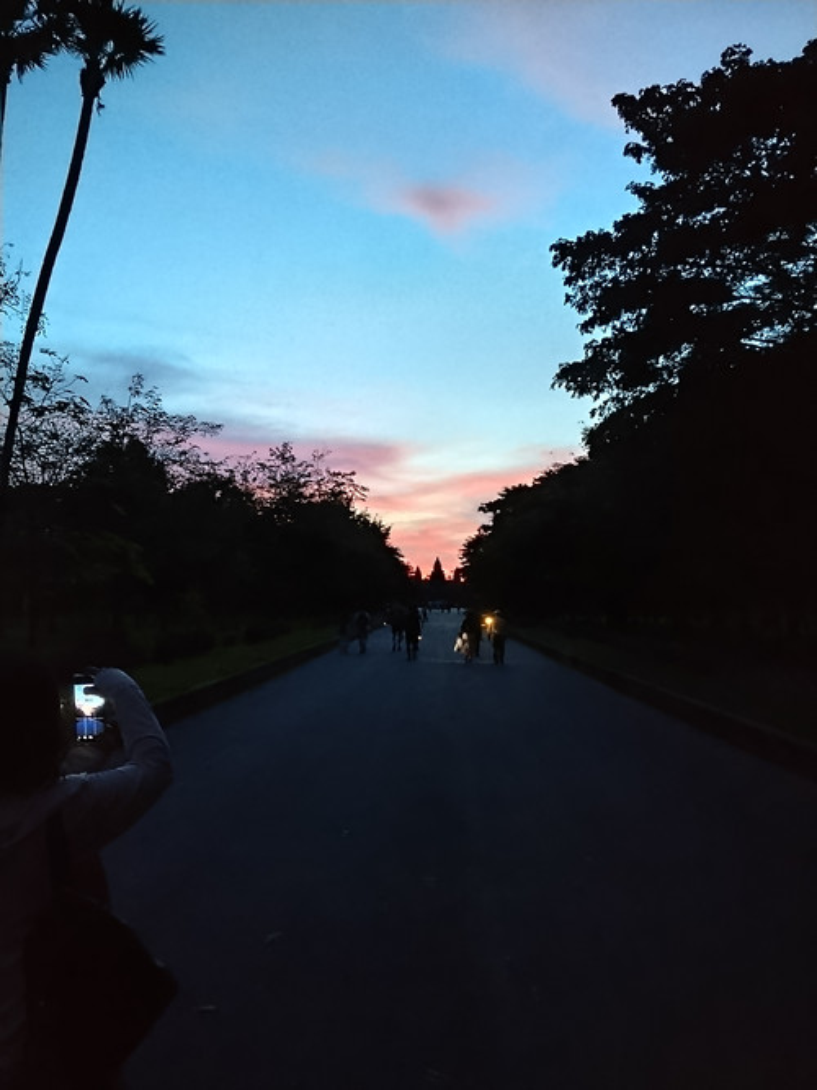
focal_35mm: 29
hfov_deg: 48.2
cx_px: 408
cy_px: 545
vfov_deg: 61.7
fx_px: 913
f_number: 1.8
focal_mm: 4.22
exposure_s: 1/20
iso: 1600
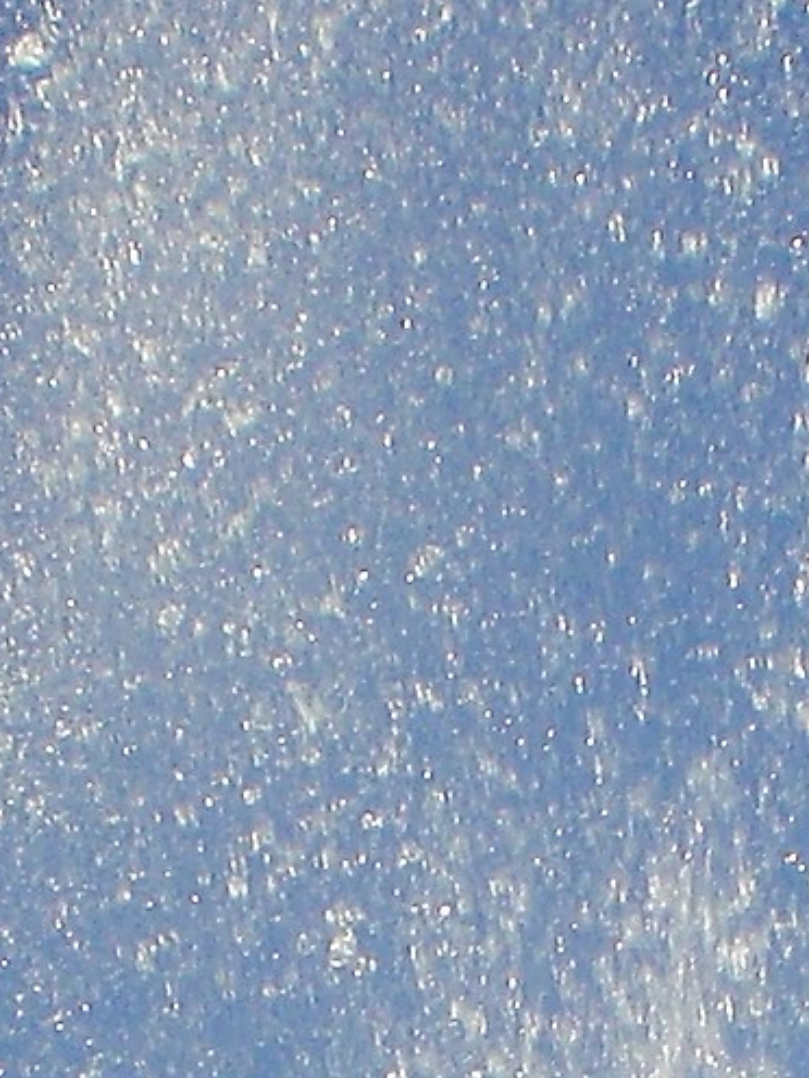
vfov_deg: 9.7
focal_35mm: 184
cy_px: 2469
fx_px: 5734
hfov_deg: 8.0
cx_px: -124
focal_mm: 6.3
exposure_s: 1/500
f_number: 4.4
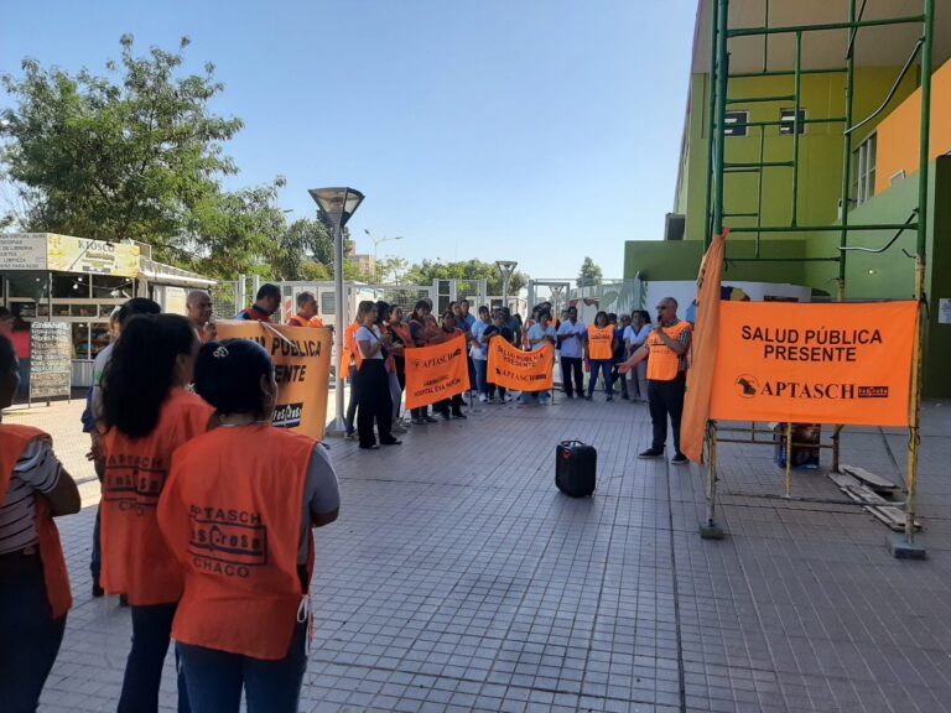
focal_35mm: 26
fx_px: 714
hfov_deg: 67.3
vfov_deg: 53.1
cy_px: 356
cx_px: 476
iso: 40
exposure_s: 1/1957
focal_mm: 3.93
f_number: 1.7
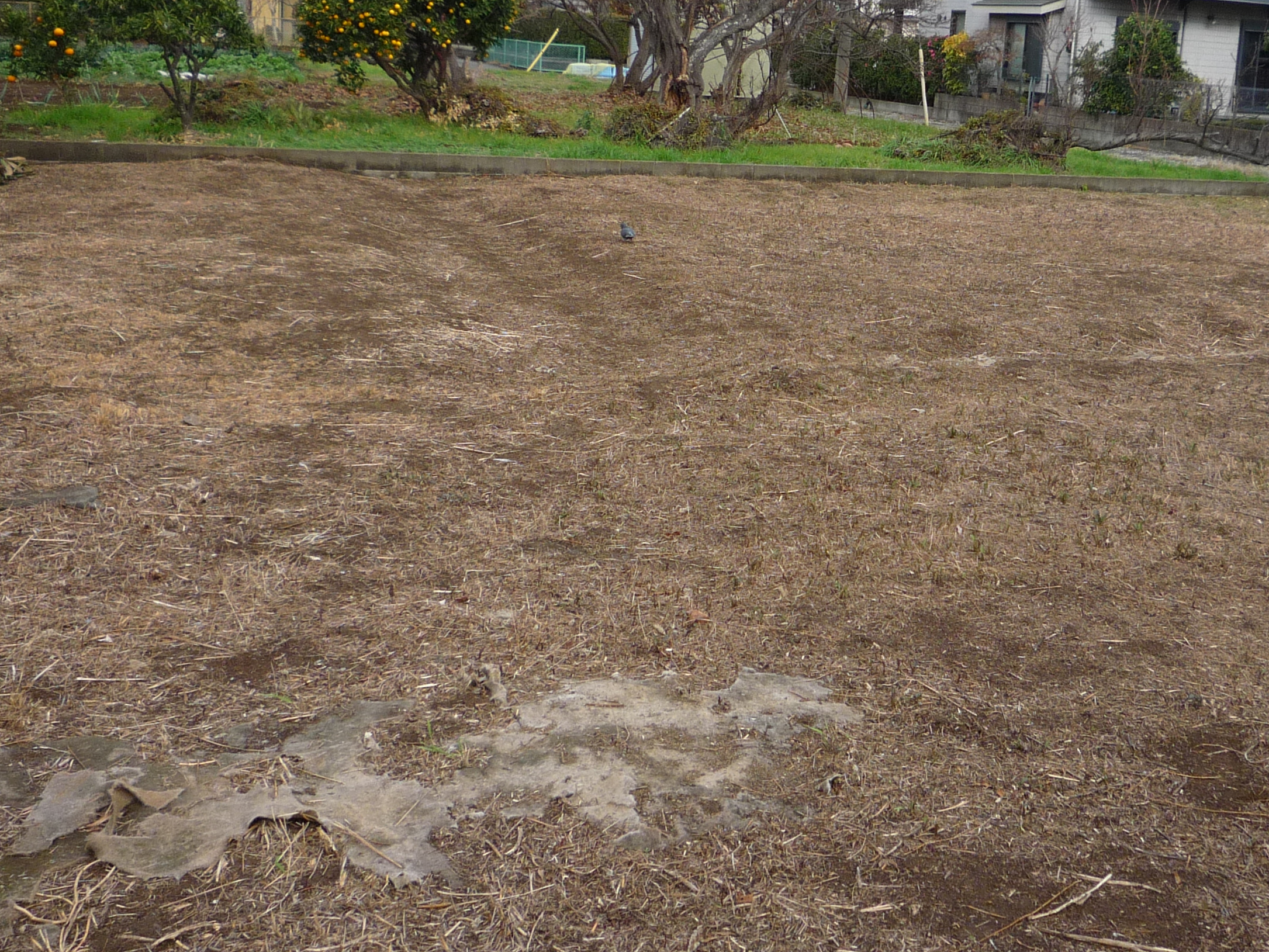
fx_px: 1540
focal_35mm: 42
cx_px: 824
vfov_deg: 34.1
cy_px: 337
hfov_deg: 44.3
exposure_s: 1/500
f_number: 2.8
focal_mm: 4.4
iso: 100
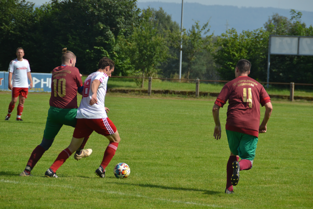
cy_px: 104
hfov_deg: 6.9
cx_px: 156
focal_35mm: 300
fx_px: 2608
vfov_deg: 4.6
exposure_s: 1/1250
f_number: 6.3
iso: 400
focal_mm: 200
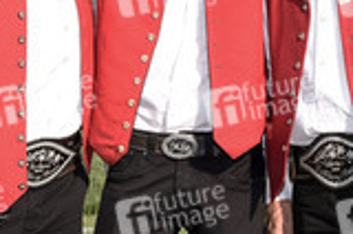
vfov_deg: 12.0
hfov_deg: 18.1
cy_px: 46
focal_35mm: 113
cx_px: 202
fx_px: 1106
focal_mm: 40
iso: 160
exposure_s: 1/160
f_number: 8
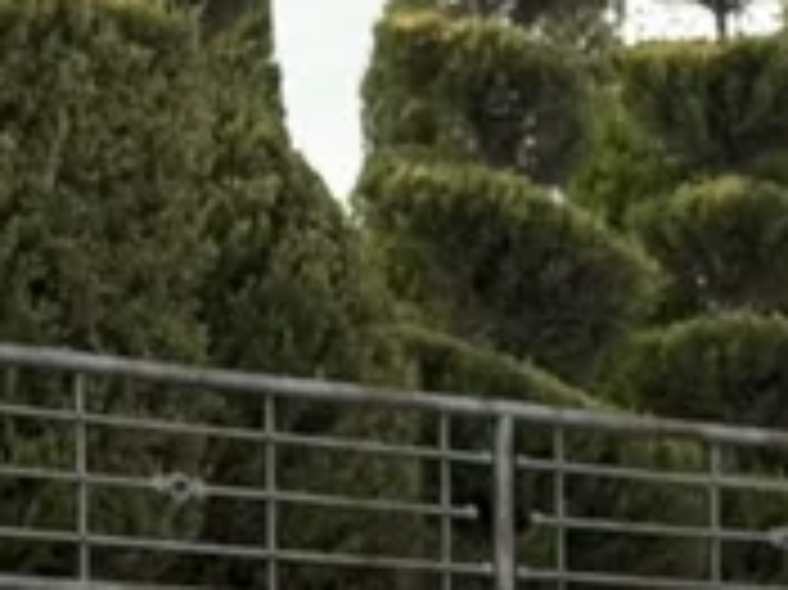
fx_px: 5983
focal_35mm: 263
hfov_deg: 7.5
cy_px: 1599
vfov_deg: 5.4
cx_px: 126
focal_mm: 6.76
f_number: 1.78
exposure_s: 1/675
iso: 80
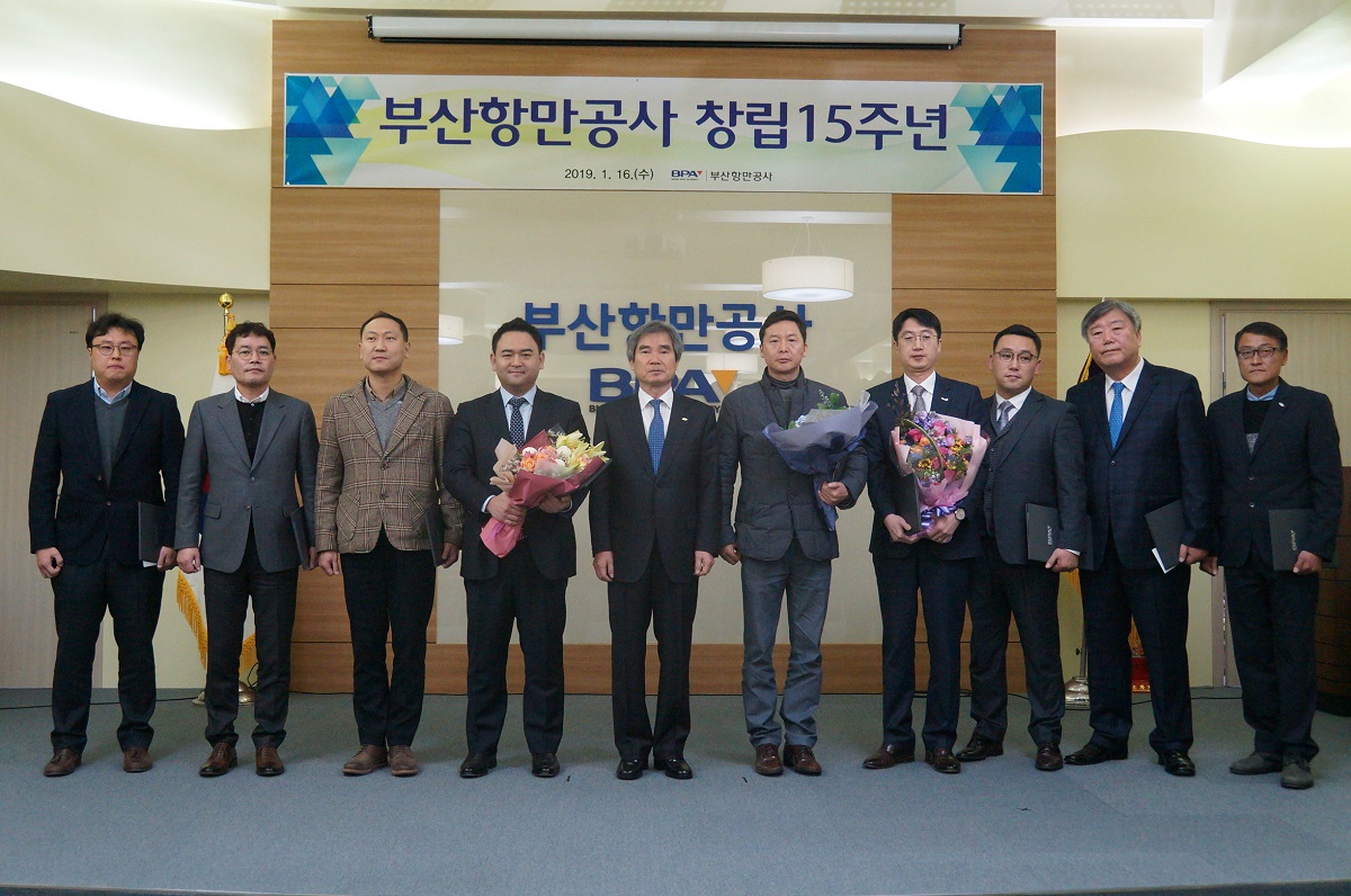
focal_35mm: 36
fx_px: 1349
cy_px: 448
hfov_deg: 53.2
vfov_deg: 36.8
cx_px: 676
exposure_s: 1/125
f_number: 4
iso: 3200
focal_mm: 24
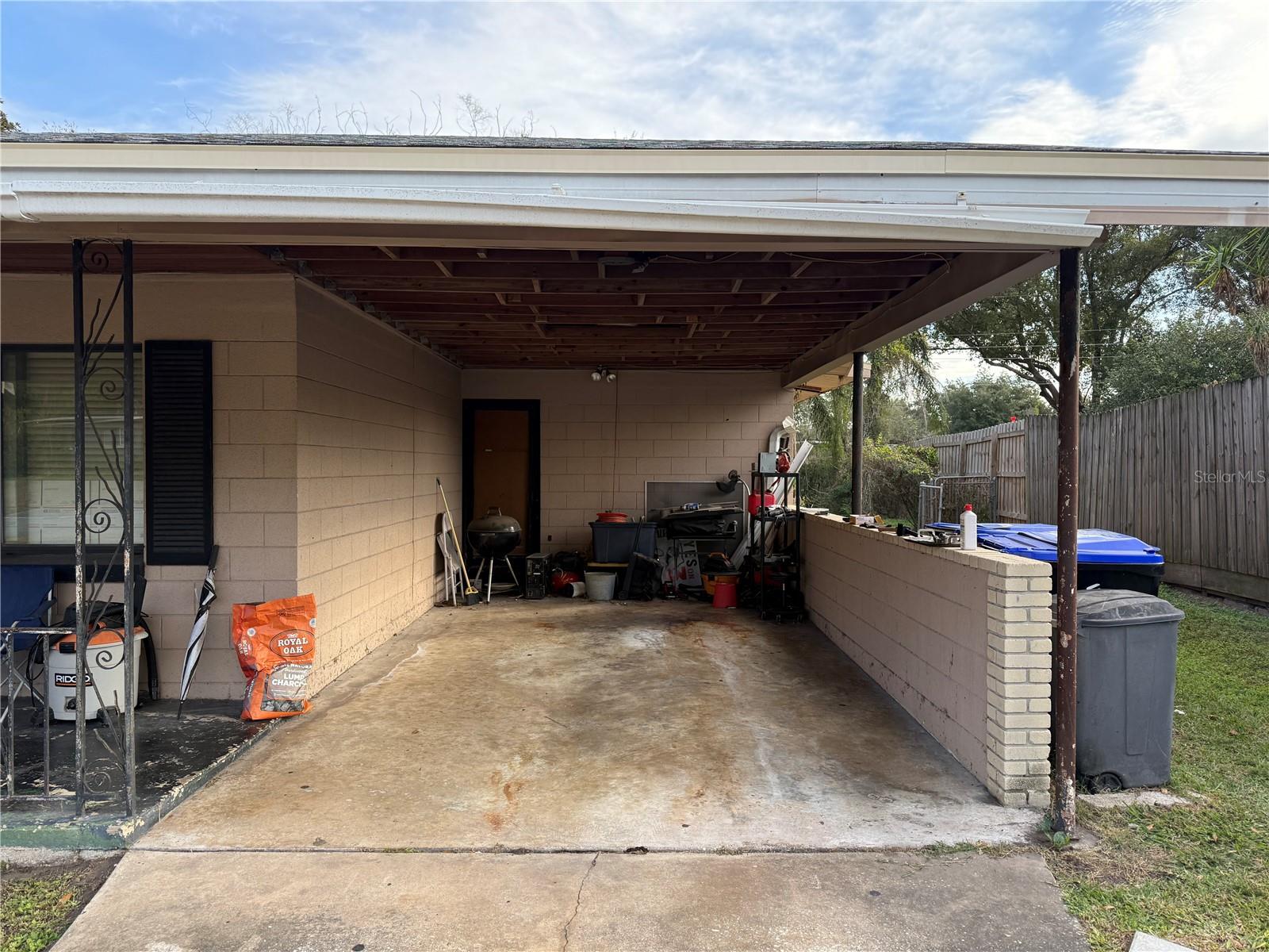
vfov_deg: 56.8
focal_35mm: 24
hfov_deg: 71.6
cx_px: 634
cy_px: 476
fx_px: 880
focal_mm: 6.76
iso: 100
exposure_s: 1/822
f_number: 1.78
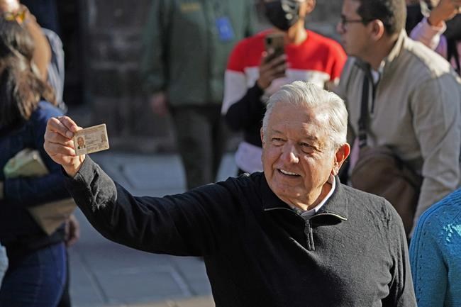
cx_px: 230
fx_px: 2560
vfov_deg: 6.9
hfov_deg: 10.3
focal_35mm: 200
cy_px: 154
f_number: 5.6
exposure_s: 1/2000
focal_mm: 200
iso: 1600
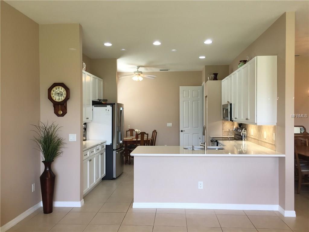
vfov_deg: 48.2
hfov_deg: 61.7
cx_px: 154
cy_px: 116
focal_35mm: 29
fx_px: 259
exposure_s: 1/40
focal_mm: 4.15
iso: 32
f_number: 2.2
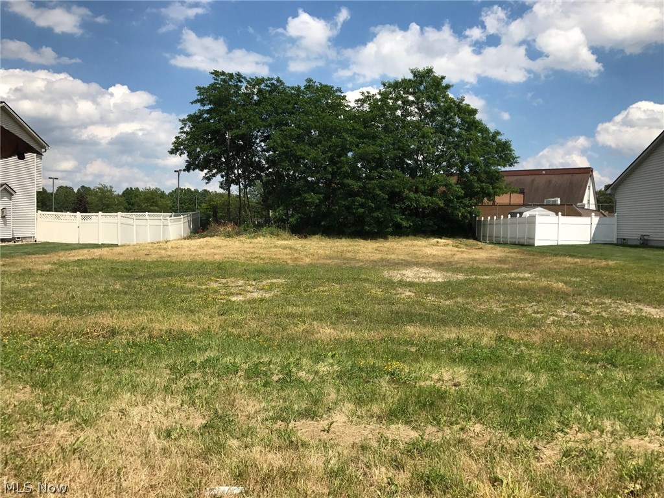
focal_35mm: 28
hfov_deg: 63.4
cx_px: 332
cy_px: 249
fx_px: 537
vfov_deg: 49.7
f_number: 1.8
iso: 20
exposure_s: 1/3425
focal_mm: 3.99
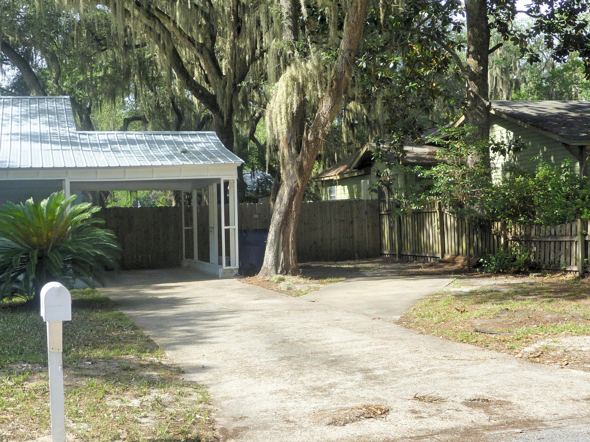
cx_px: 295
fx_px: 920
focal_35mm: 54
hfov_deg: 35.5
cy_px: 221
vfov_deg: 27.0
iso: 100
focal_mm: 7.8
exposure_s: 1/200
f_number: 4.3
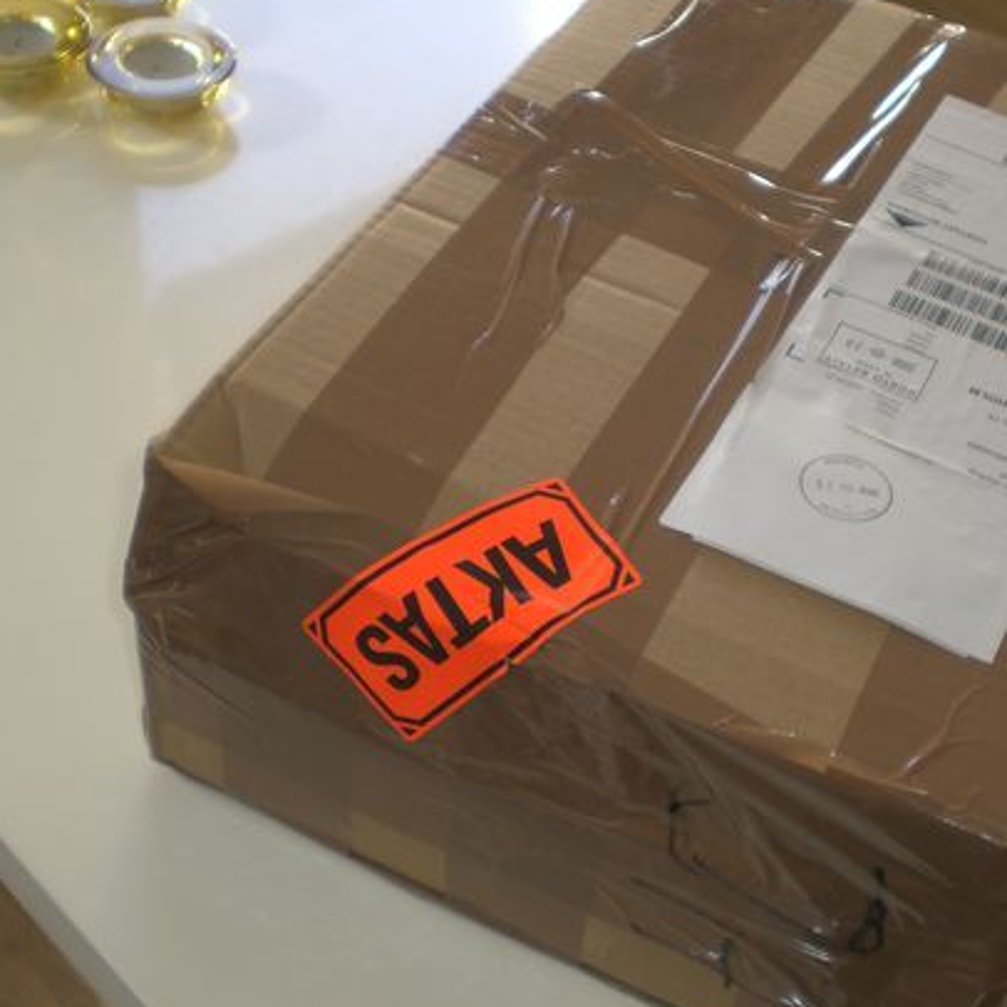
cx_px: 570
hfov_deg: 32.2
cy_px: 479
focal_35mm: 53
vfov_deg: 32.2
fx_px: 1744
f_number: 3.1
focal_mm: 6.3
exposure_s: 1/40
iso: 50
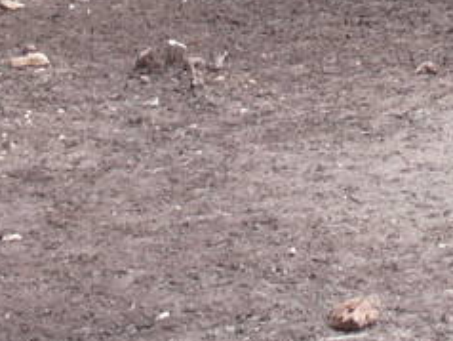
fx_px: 3078
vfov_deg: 6.2
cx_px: 49
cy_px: -316
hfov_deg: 8.4
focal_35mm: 235
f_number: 2.8
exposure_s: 1/100
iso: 100
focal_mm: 7.4
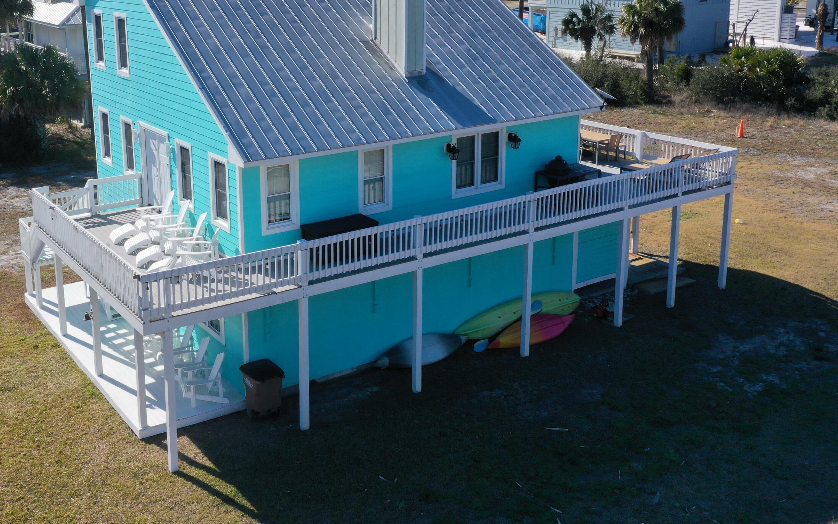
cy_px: 146
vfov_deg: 32.3
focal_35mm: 39
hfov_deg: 49.8
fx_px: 891
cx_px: 304
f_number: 6.3
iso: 100
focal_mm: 10.26
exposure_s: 1/500
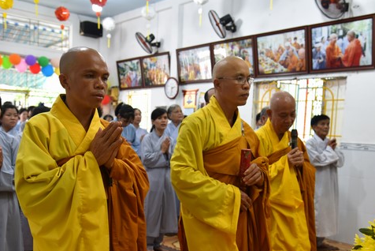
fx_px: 427
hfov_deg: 47.4
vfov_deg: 32.4
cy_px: 169
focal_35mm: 41
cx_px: 188
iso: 500
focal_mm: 30
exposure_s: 1/60
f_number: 4
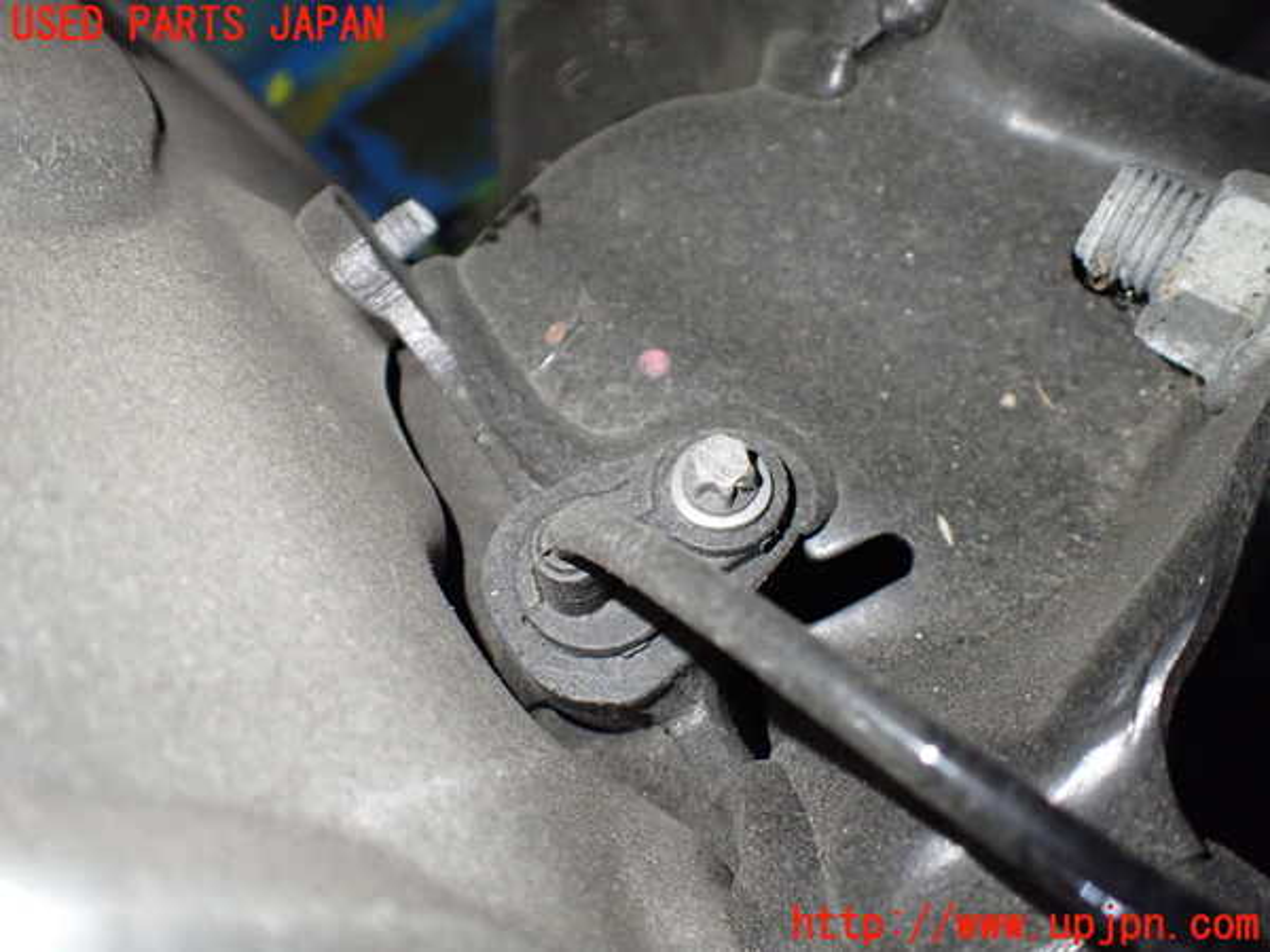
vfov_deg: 46.8
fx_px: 1101
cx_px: 635
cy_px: 476
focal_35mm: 30
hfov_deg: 60.0
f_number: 2.3
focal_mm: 5.4
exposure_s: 1/80
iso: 800
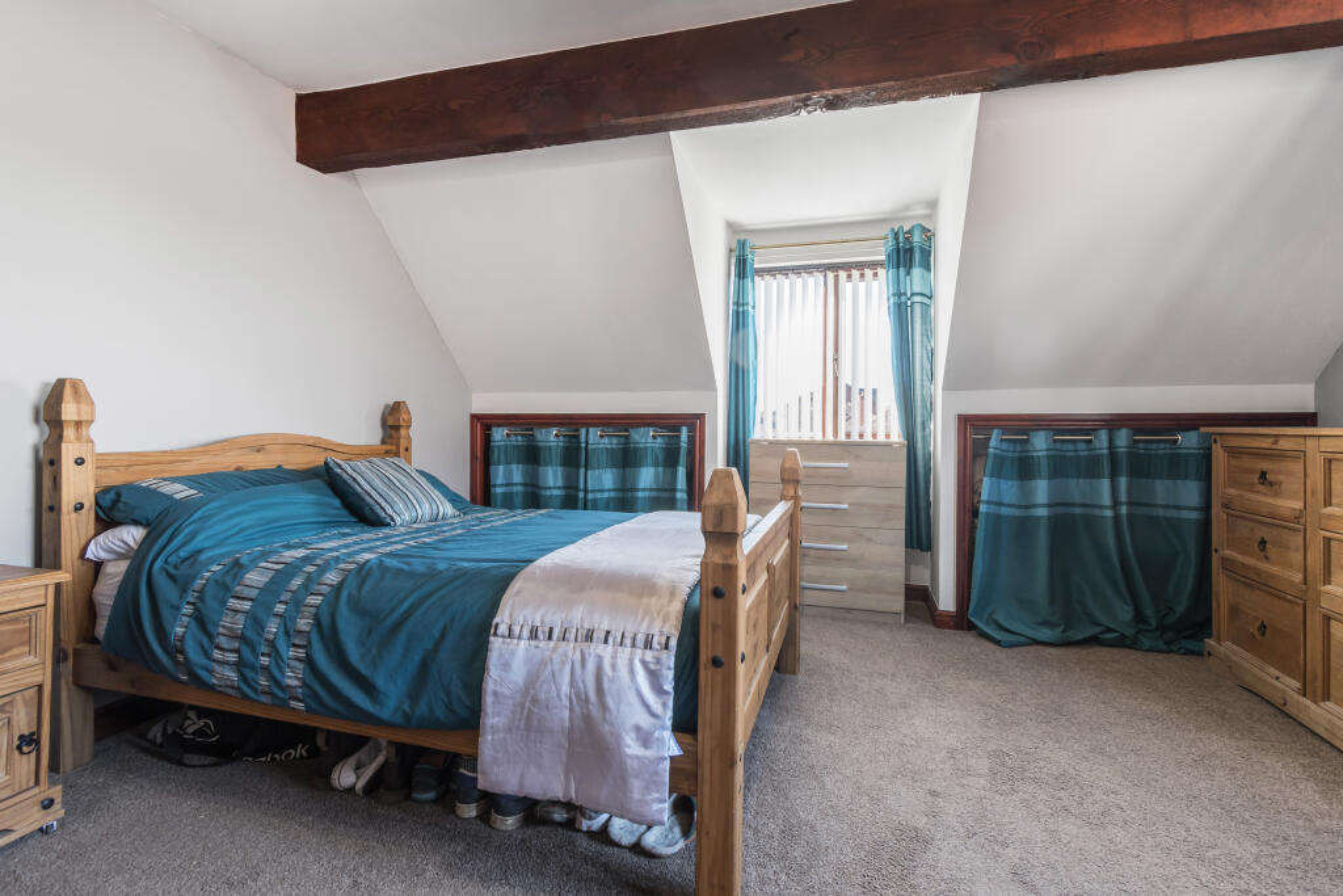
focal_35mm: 15
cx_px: 672
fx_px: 560
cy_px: 448
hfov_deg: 100.4
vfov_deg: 77.3
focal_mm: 10
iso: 100
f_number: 8
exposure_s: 1/4
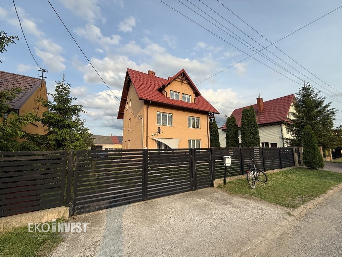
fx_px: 138
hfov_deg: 102.1
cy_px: 128
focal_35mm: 14
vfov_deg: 85.7
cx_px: 171
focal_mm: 2.22
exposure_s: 1/841
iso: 50
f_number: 2.2
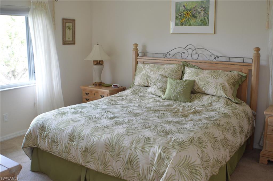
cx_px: 136
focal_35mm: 48
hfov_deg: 41.2
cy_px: 90
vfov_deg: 28.0
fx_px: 364
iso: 400
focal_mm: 32
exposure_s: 1/30
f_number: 4.8
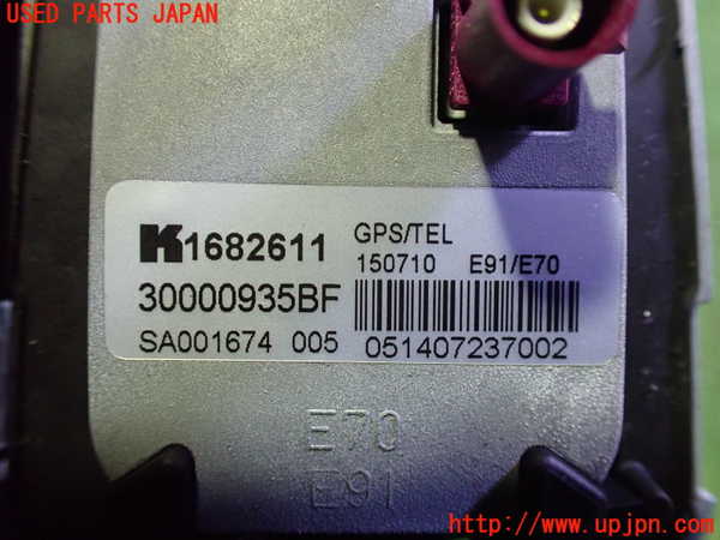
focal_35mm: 30
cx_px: 360
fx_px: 624
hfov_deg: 60.0
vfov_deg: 46.8
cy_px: 270
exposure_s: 1/30
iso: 800
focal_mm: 5.4
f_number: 2.3
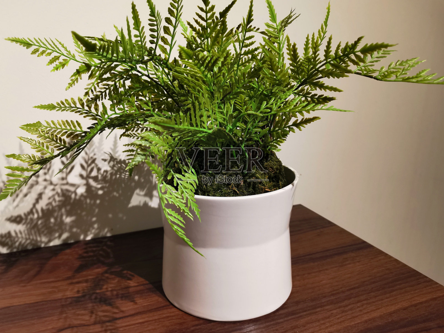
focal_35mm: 26
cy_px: 166
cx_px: 222
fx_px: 333
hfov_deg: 67.3
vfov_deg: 53.1
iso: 400
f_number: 1.8
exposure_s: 1/33.3
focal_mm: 4.75
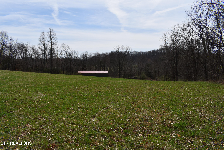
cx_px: 112
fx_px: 168
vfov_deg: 47.9
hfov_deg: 67.4
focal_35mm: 27
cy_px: 75
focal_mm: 18
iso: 100
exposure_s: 1/200
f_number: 13
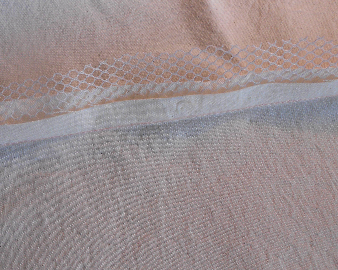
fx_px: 370
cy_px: 94
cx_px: 125
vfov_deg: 39.7
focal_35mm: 37
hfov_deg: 48.6
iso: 80
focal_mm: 4.6
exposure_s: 1/40
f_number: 3.2
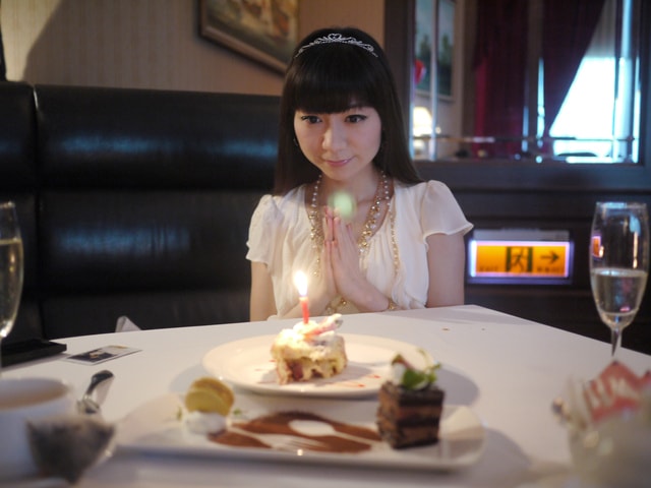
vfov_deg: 36.0
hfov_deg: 46.8
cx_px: 326
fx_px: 752
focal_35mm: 40
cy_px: 244
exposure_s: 1/25
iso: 400
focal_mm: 20
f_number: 1.7
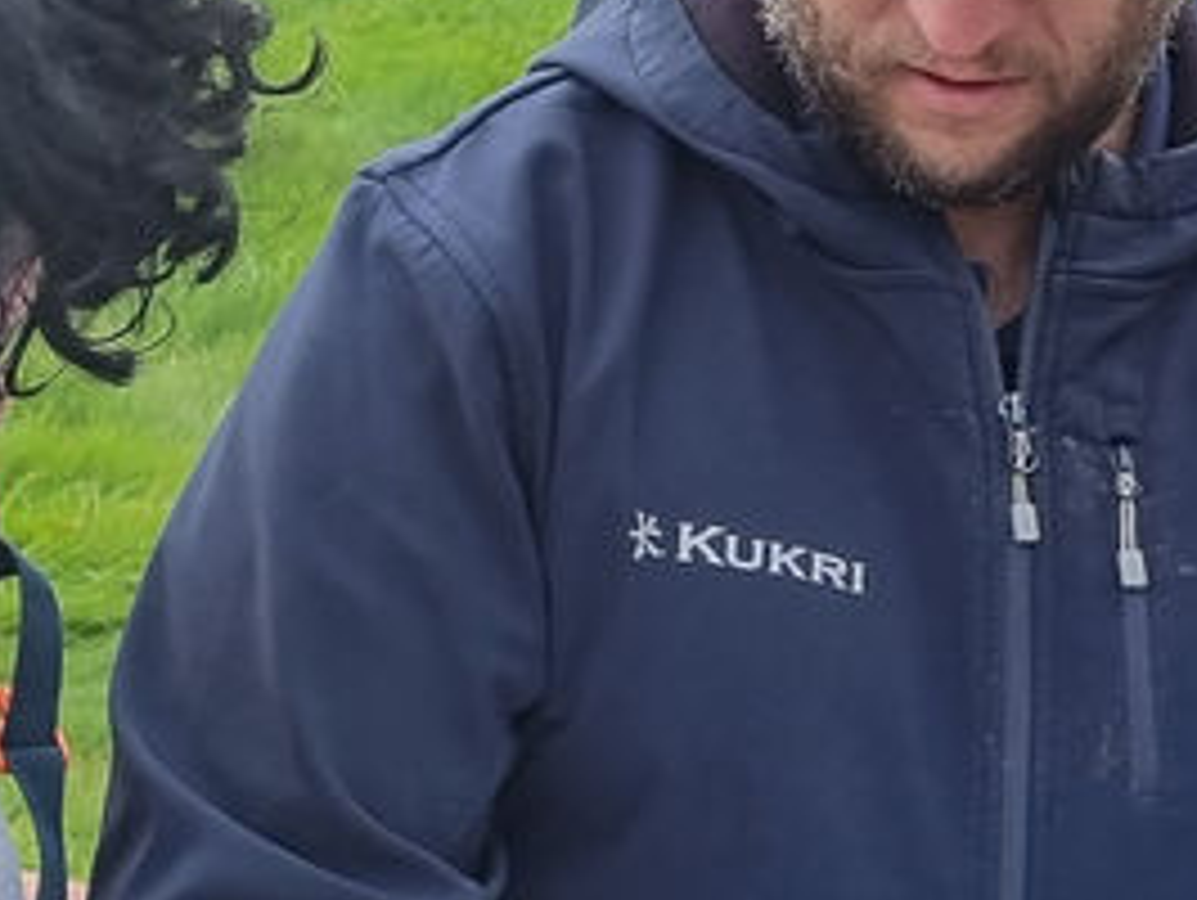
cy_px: 328
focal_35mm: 125
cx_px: 747
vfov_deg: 11.9
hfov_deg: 15.7
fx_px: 4326
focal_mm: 5.4
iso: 50
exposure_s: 1/360
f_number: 1.8
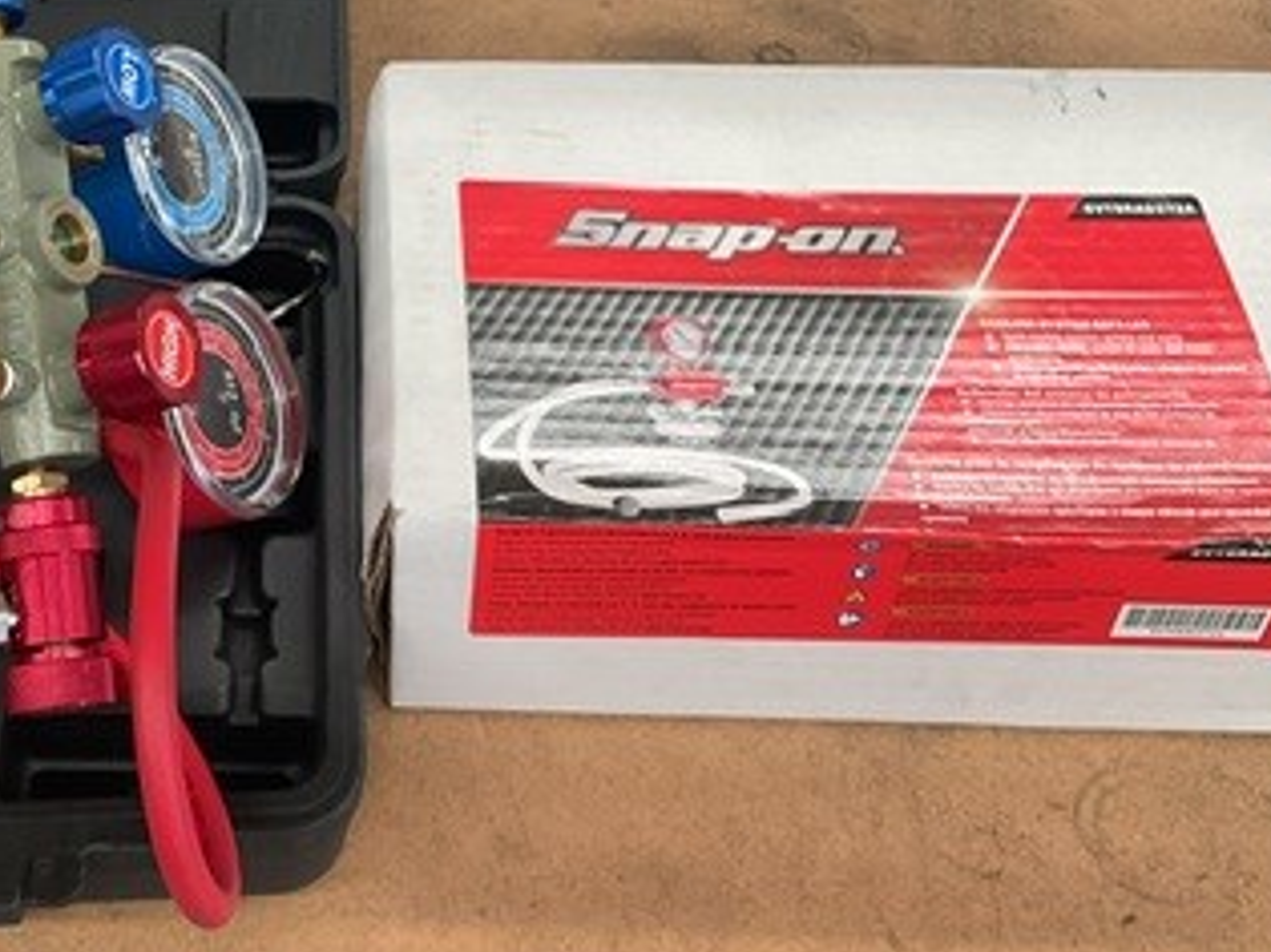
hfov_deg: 31.8
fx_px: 2165
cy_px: 186
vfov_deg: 24.4
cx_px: 234
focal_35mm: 59
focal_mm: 3
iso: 50
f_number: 1.8
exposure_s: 1/60
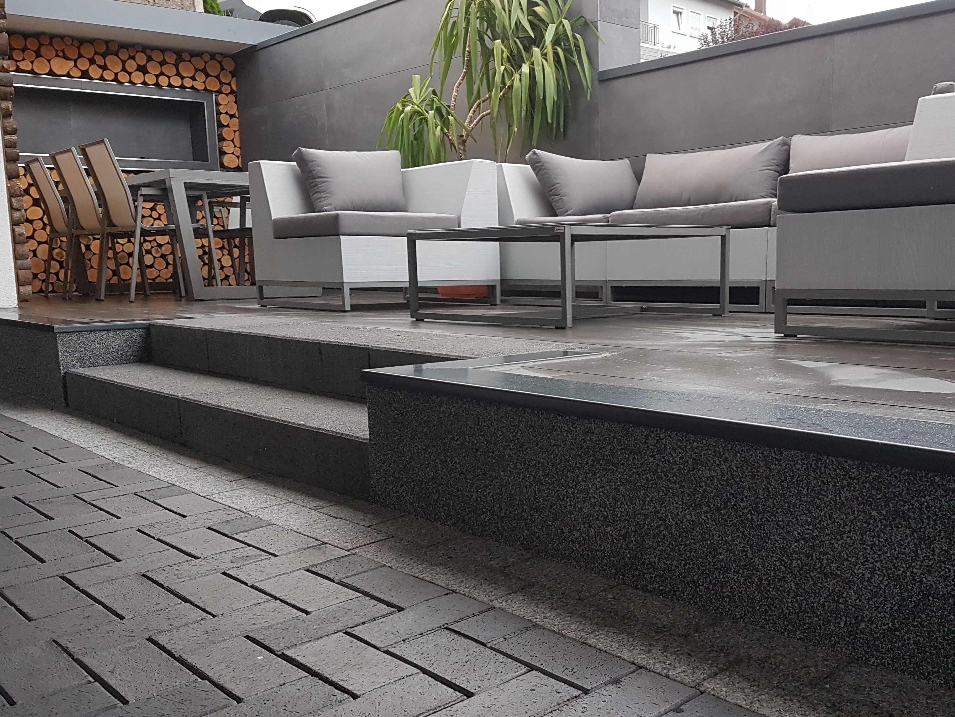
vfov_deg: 53.1
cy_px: 358
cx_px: 478
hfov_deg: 67.3
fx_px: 717
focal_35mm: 26
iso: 125
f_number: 1.7
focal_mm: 4.2
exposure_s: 1/50
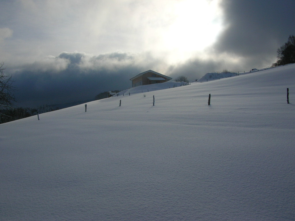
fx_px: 298
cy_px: 110
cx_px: 148
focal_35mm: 35
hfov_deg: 52.6
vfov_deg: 40.7
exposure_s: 1/1100
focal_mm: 5.8
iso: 50
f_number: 5.6
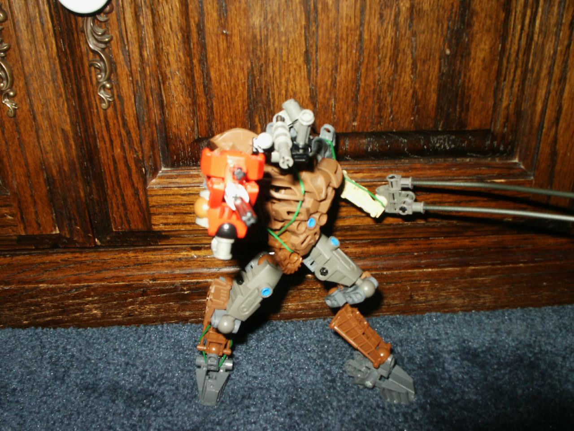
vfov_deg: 40.7
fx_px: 580
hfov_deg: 52.6
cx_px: 287
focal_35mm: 35
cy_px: 216
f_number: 6.7
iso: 200
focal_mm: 7.2
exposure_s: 1/45
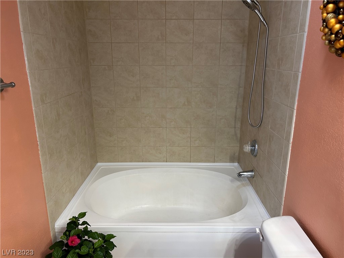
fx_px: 258
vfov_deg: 53.1
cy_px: 129
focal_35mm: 26
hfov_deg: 67.3
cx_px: 172
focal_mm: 5.7
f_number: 1.5
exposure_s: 1/60
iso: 100
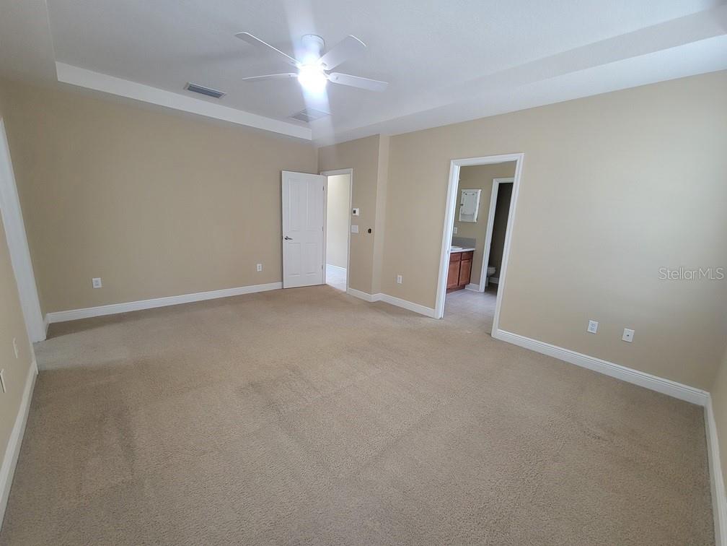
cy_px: 273
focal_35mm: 13
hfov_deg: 106.2
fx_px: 273
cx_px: 364
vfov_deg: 89.9
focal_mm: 2.2
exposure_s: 1/60
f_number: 2.2
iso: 250
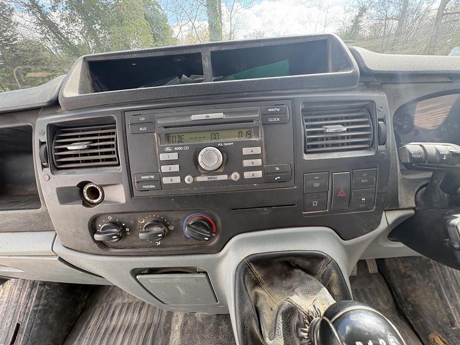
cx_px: 230
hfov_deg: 102.1
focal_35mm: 14
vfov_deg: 85.7
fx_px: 186
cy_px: 172
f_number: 2.2
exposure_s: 1/107
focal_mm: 2.22
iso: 100
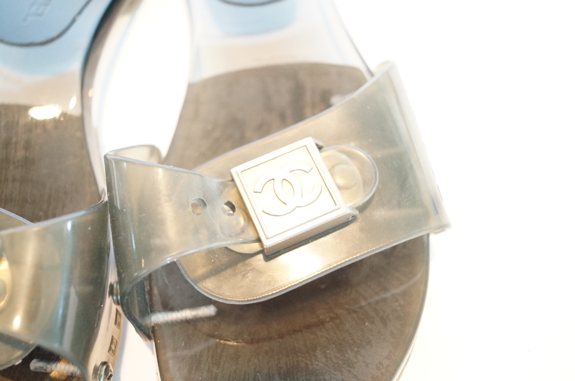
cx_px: 288
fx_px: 622
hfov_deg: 49.6
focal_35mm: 39
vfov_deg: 34.1
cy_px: 190
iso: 3200
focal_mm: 26
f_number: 4
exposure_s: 1/40
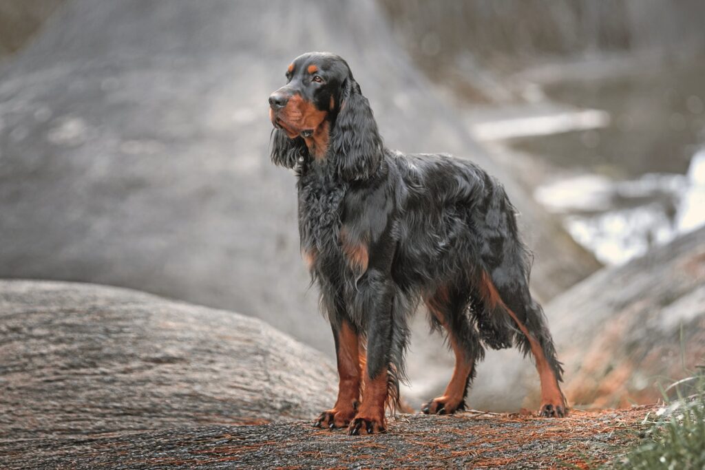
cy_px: 235
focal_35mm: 420
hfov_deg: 4.9
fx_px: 8226
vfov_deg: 3.3
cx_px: 352
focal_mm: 420
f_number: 6
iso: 800
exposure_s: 1/80
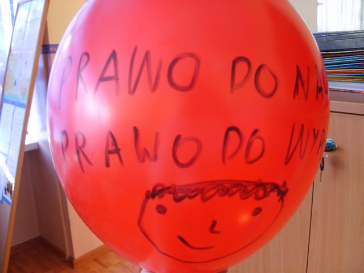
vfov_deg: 40.7
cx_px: 182
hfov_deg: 52.6
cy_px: 136
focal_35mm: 35
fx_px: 368
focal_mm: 5.8
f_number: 2.8
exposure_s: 1/30
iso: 96
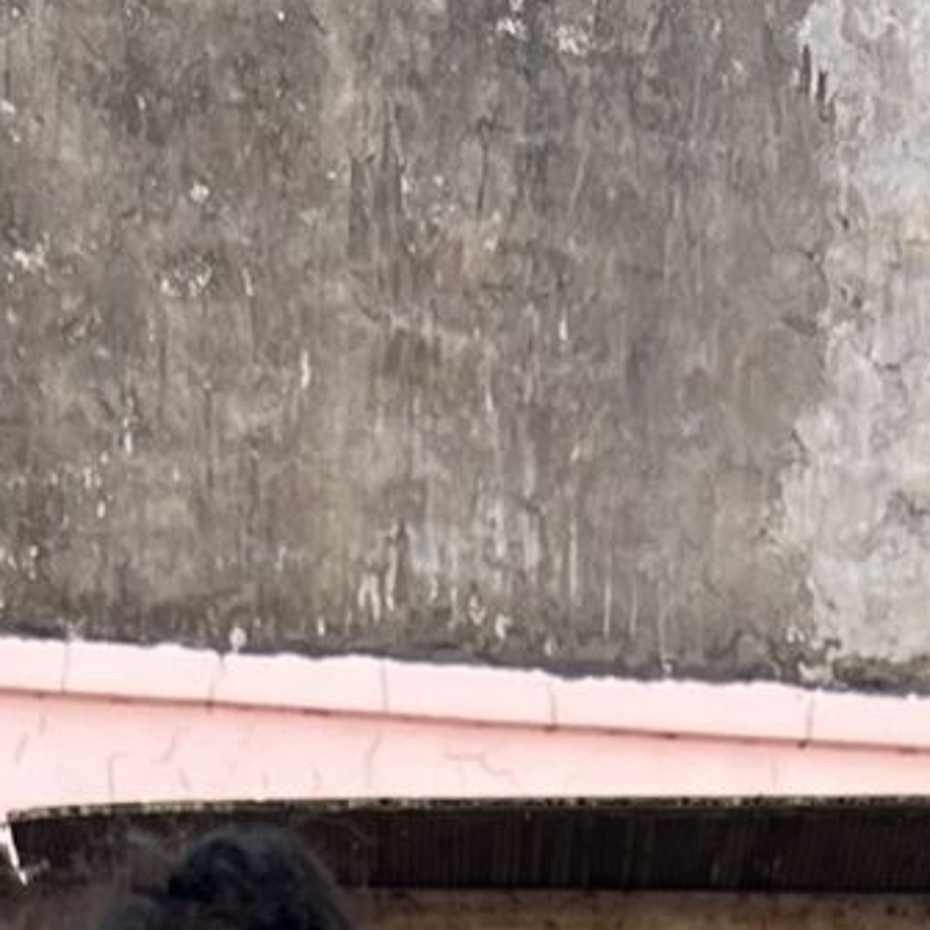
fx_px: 5319
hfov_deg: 10.0
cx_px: 238
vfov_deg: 7.9
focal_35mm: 175
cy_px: 3219
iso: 50
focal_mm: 5.7
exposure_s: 1/295
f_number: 1.5
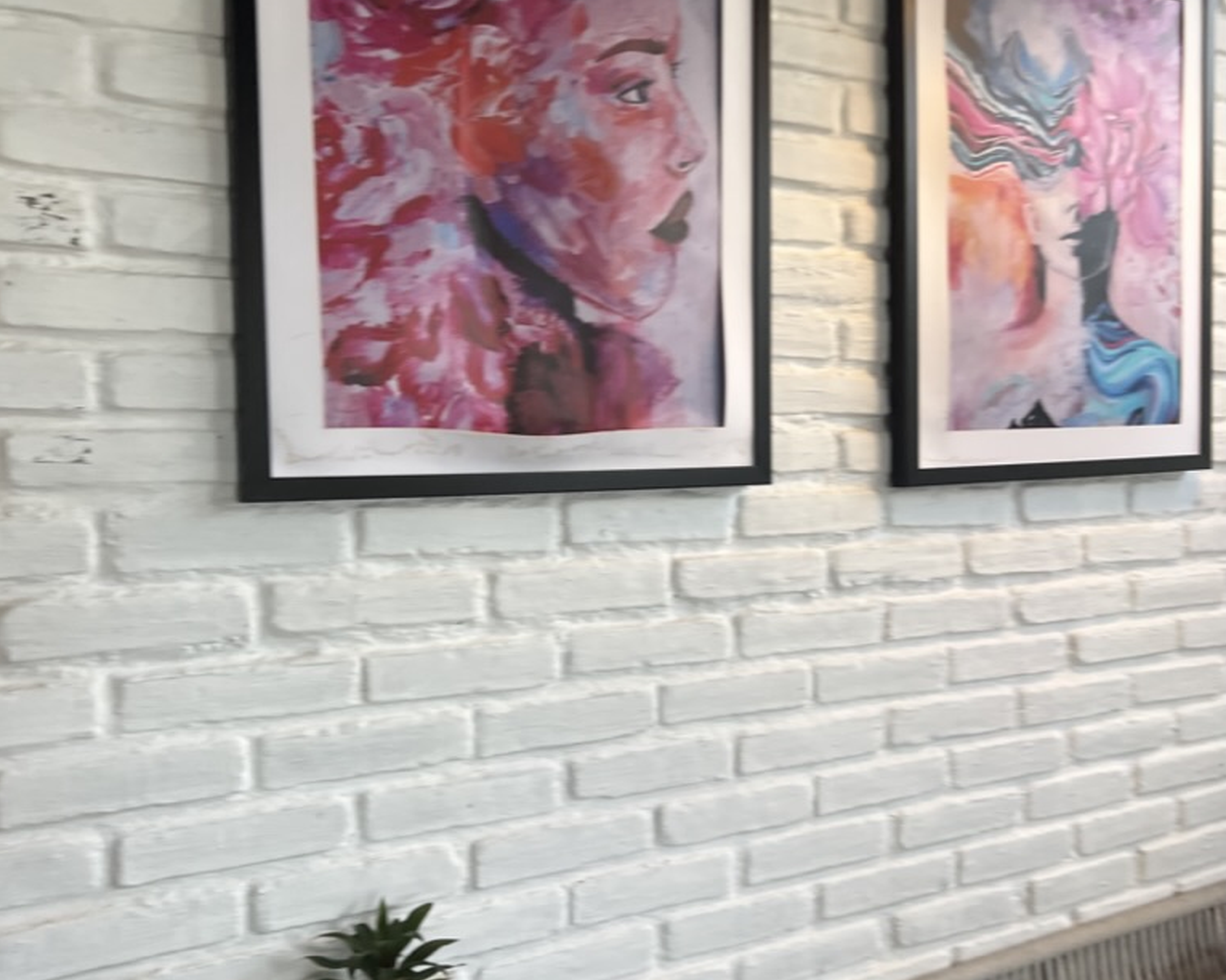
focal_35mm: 34
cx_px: 611
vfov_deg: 43.3
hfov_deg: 52.8
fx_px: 1234
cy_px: 520
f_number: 1.5
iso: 80
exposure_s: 1/121
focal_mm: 5.7
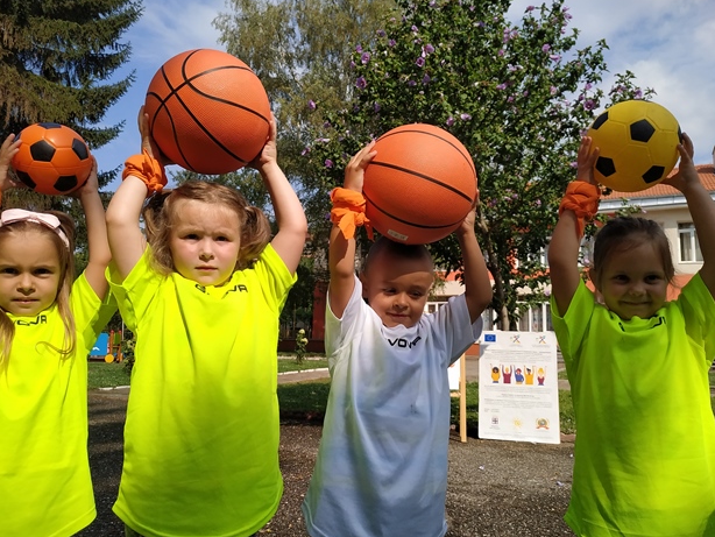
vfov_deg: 54.9
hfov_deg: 69.4
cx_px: 354
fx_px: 517
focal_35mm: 25
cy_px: 267
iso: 200
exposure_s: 1/3499
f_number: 1.9
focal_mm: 3.94
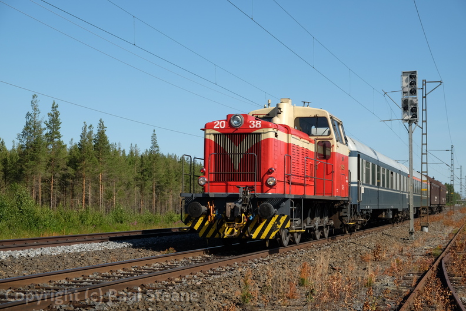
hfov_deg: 31.4
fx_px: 828
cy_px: 156
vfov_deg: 21.2
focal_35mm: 64
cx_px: 233
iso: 200
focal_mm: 42.5
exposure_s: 1/450
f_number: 7.1
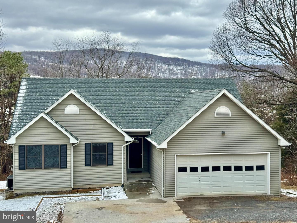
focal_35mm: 48
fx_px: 412
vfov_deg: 30.3
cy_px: 112
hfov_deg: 39.7
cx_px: 148
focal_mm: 6.76
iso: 64
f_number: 1.78
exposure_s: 1/1524
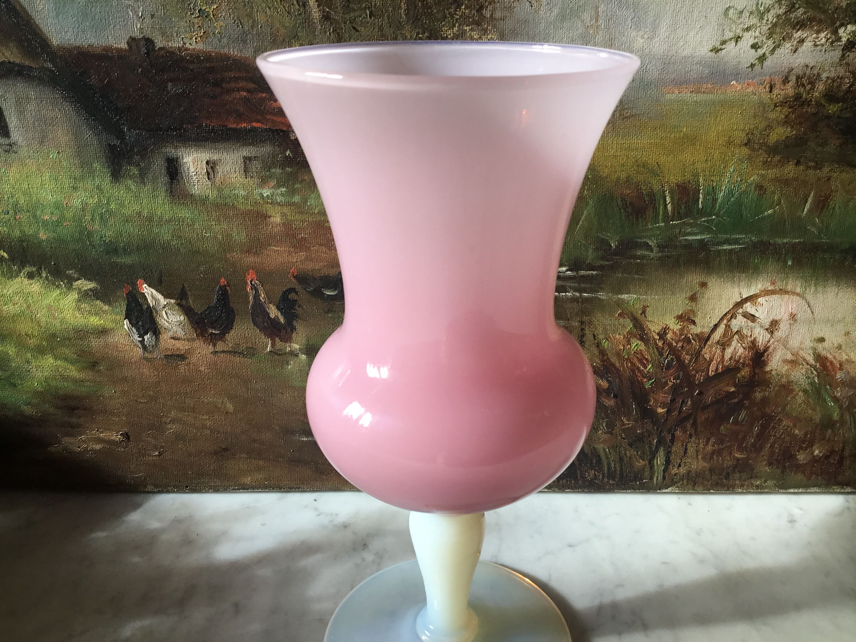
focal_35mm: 31
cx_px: 428
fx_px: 767
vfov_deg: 45.4
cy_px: 321
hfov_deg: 58.4
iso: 40
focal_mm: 3.3
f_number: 2.4
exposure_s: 1/100
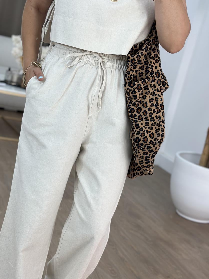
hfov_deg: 21.3
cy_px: 198
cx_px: 74
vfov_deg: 27.9
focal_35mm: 69
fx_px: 555
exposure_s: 1/236
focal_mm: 6.86
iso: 80
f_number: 1.78
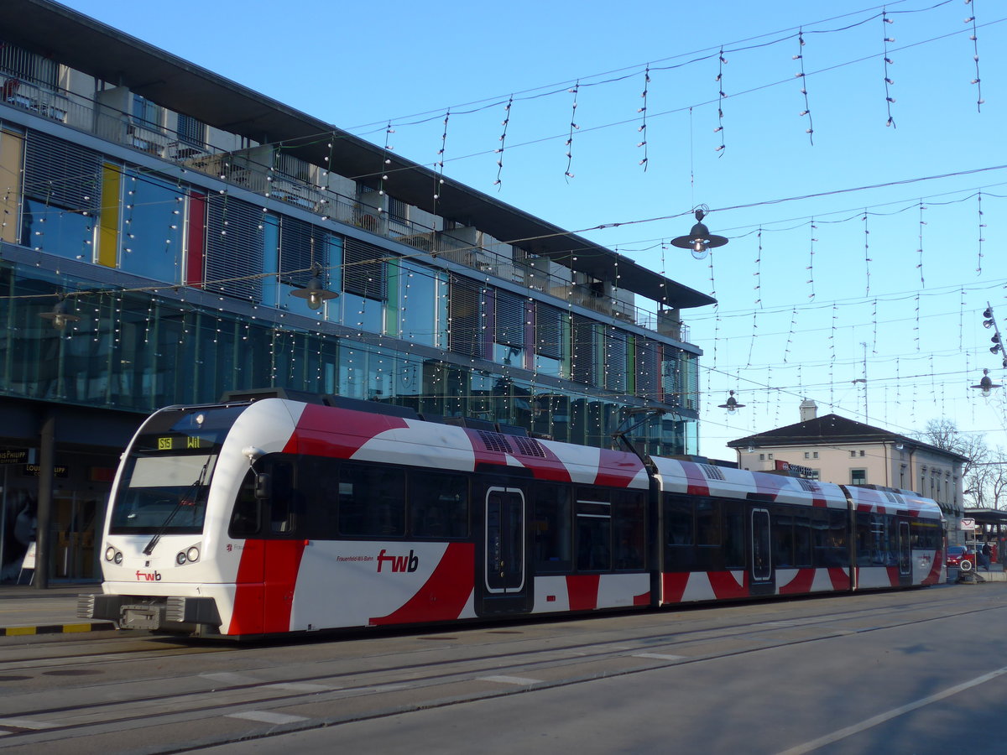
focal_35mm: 46
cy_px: 378
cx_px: 504
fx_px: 1338
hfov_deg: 41.2
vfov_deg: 31.5
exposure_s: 1/640
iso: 80
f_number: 3
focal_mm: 9.5
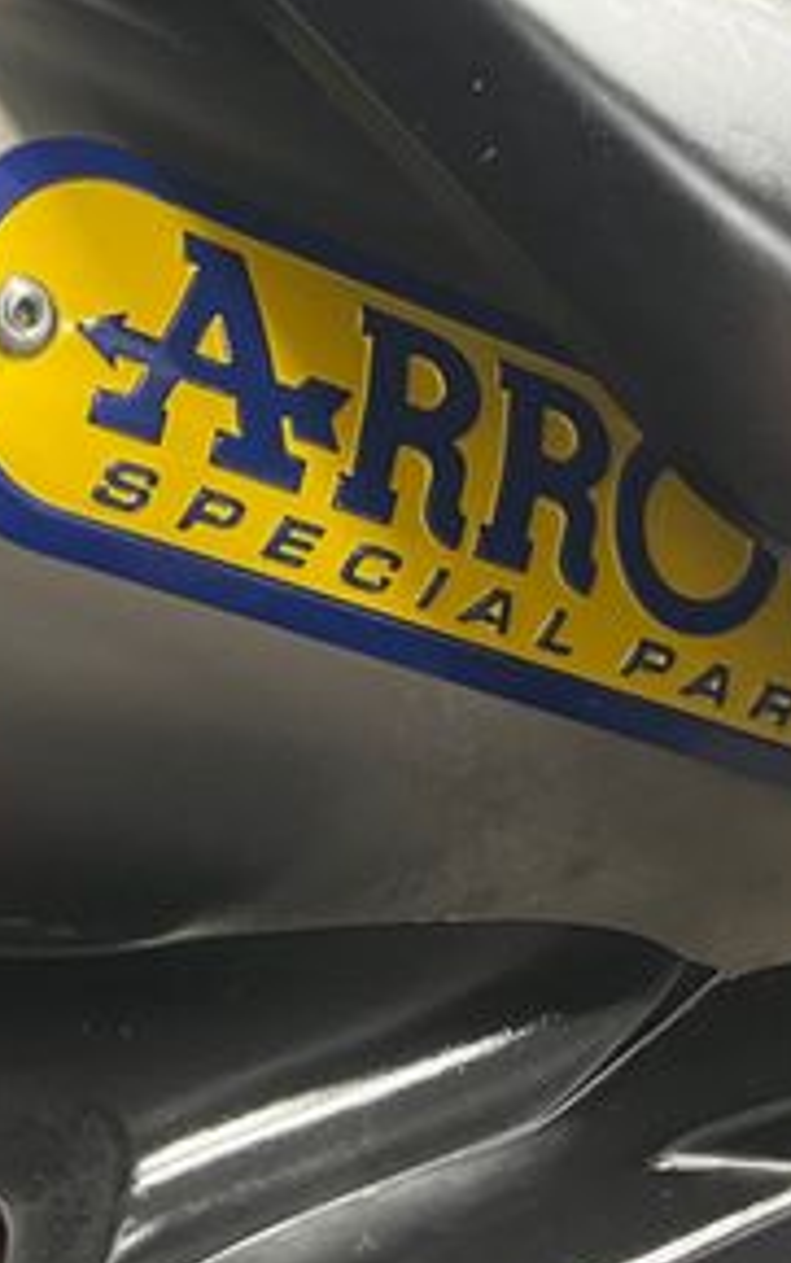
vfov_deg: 32.6
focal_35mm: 61
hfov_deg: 20.7
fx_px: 2101
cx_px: 13
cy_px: 271
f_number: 1.6
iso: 640
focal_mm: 5.1
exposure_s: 1/33
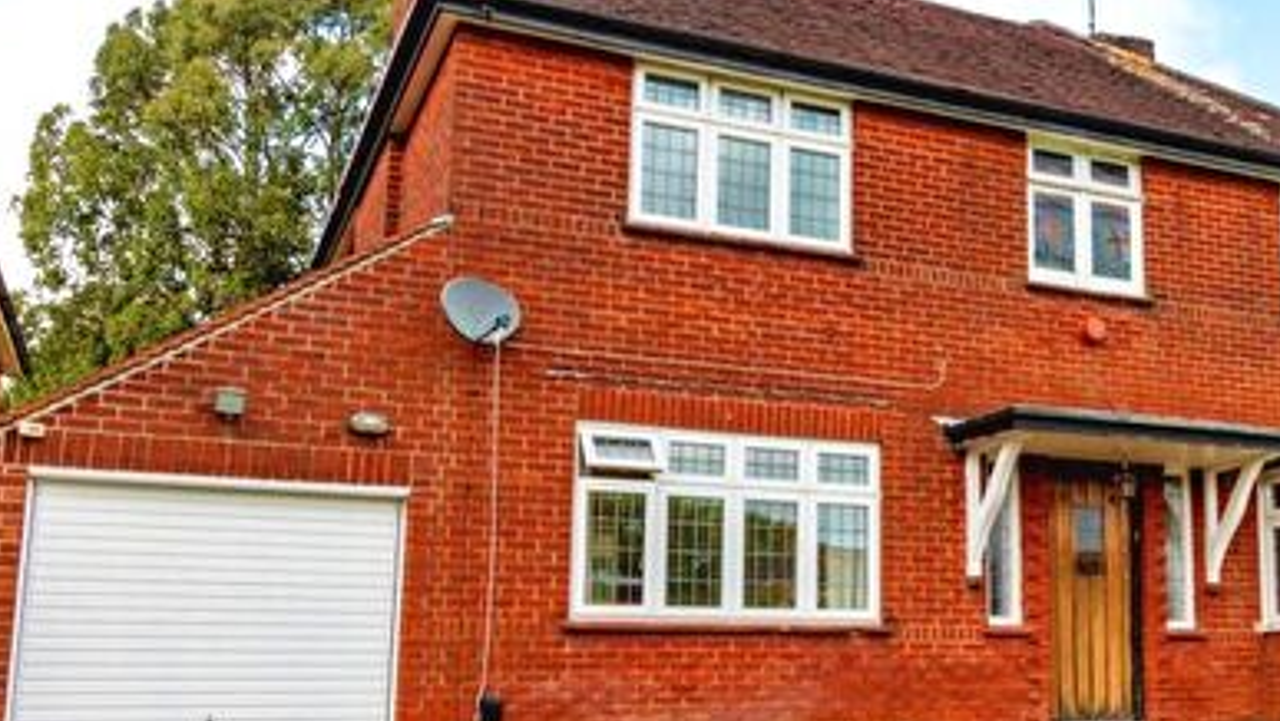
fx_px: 1222
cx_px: 757
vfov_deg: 32.8
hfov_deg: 54.9
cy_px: 399
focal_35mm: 36
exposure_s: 1/640
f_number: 7.1
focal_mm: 13
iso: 200
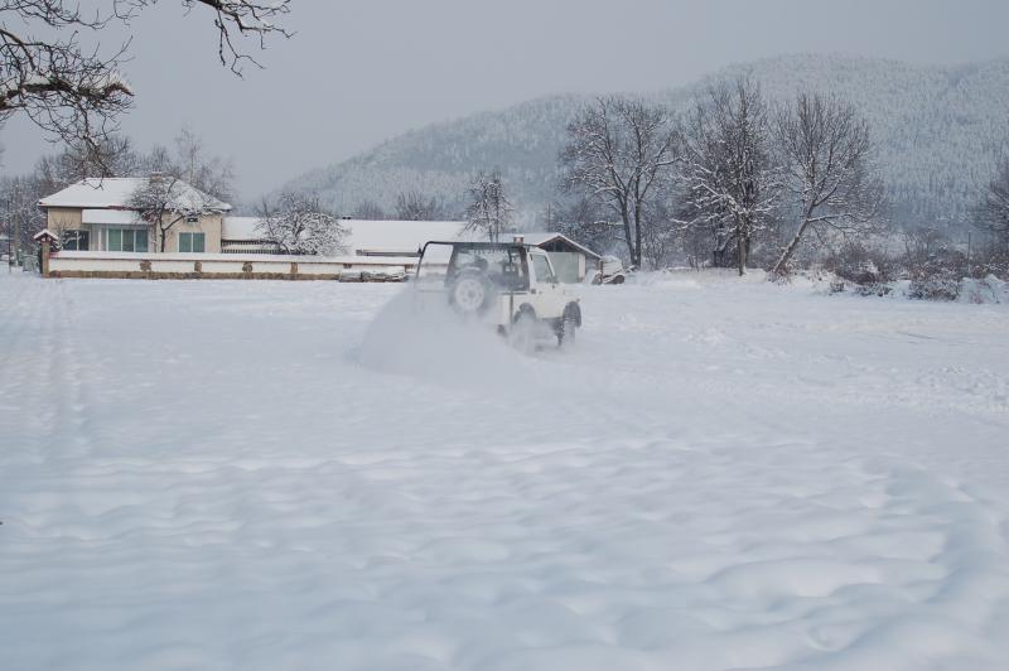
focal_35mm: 42
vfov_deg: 31.8
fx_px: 1176
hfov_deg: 46.4
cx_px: 504
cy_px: 336
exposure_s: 1/400
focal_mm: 28
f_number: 10
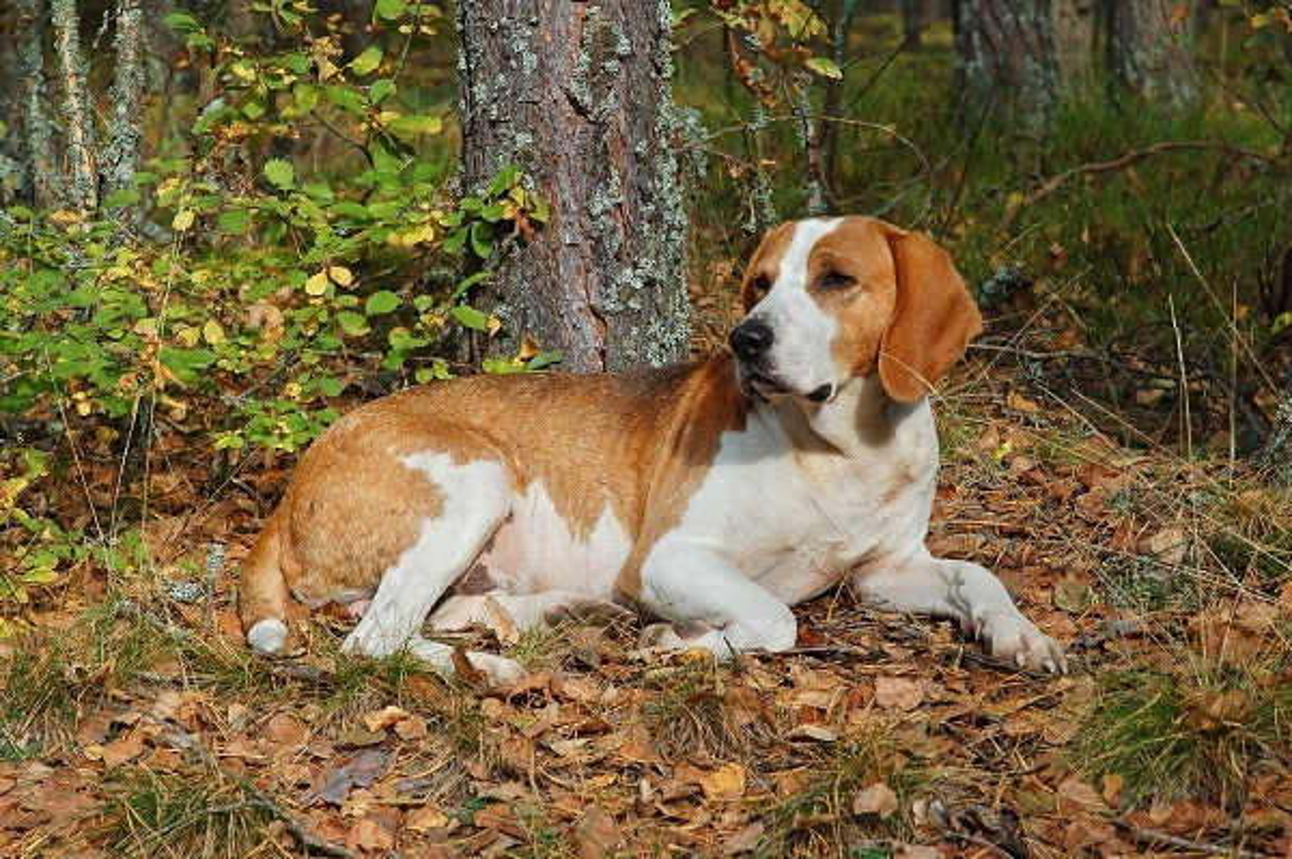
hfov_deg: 22.6
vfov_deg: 15.2
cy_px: 430
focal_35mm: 90
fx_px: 3227
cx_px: 646
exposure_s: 1/200
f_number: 8
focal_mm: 60
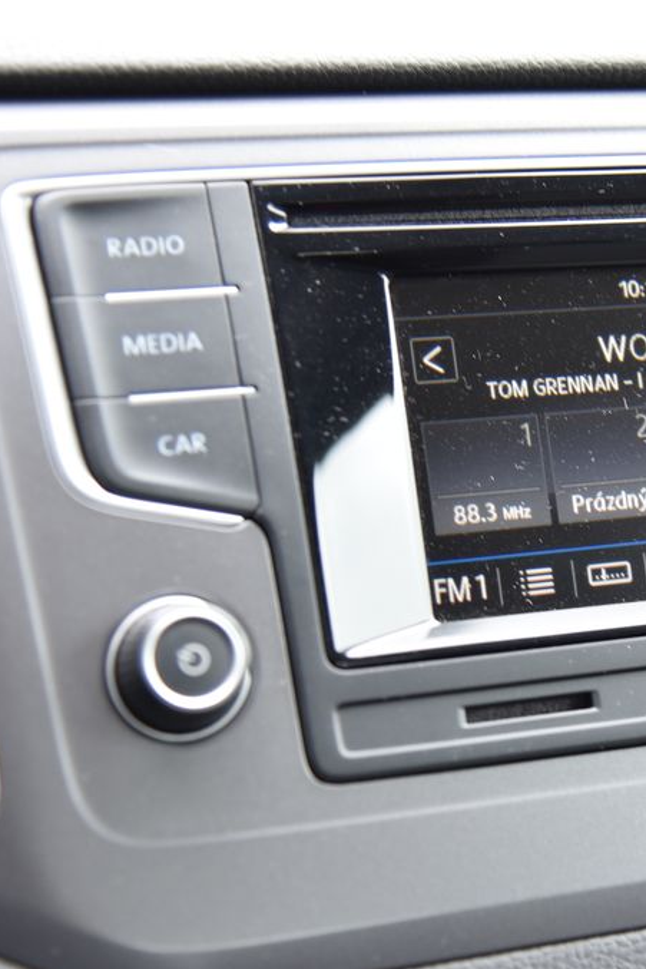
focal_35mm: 94
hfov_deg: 14.4
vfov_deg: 21.7
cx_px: 567
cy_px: 484
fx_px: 2529
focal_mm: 62
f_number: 4
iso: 500
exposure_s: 1/50
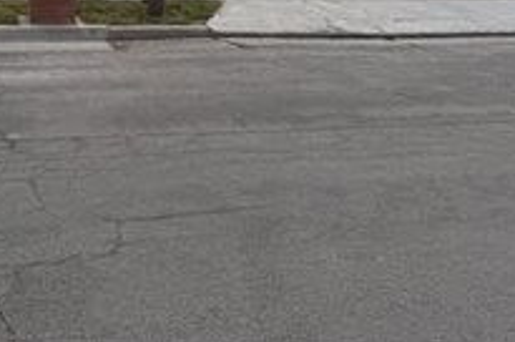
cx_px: 90
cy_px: -119
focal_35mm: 61
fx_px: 871
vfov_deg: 20.1
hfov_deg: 31.9
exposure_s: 1/473
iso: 100
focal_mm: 6.76
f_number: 1.78
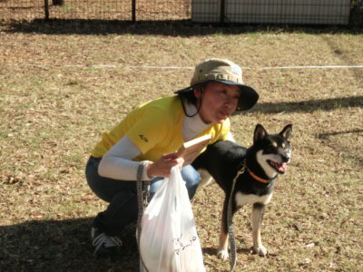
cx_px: 182
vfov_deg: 21.0
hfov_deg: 27.8
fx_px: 734
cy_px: 136
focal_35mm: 70
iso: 250
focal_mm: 12.1
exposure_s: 1/1000
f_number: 4.7
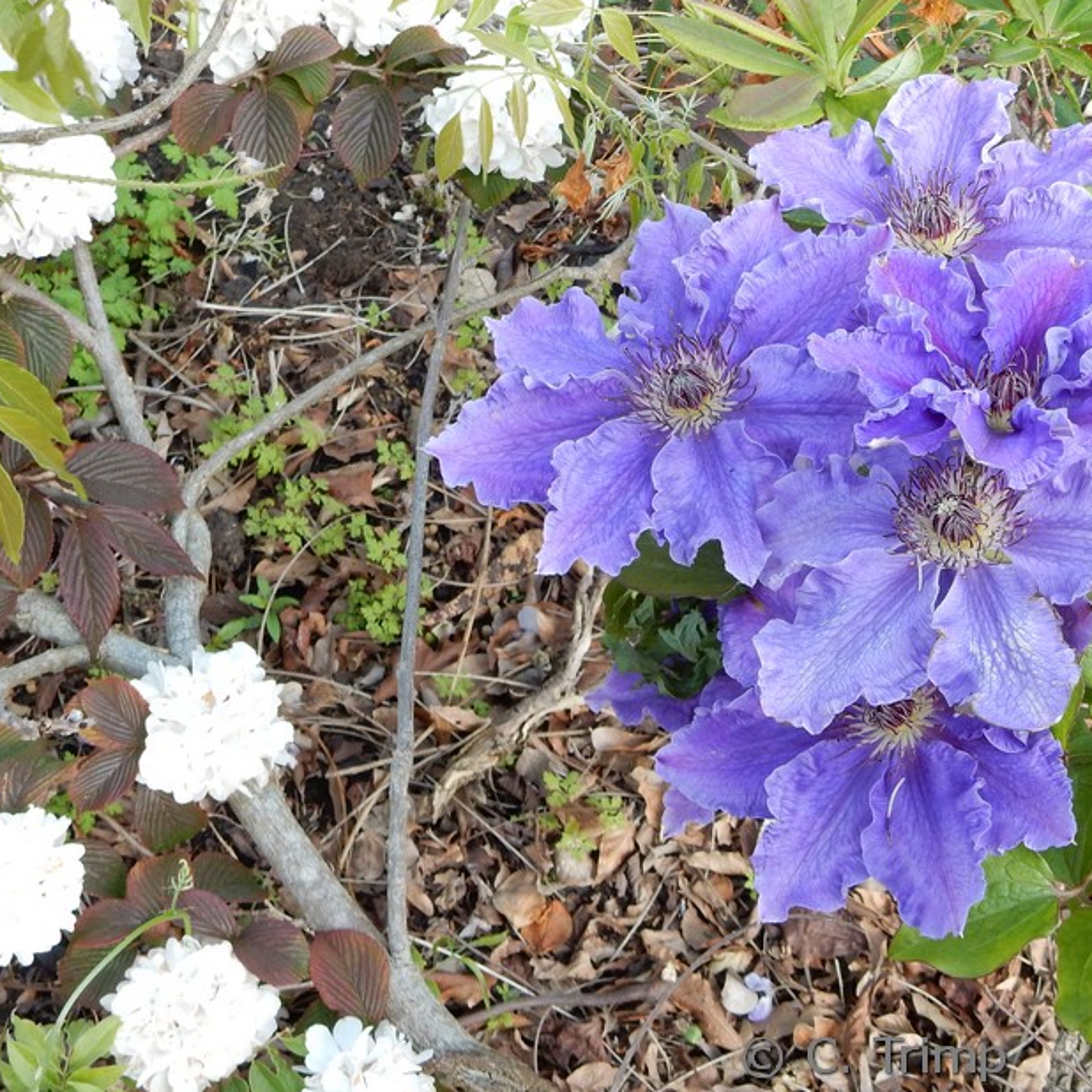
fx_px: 2248
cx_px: 878
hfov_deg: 26.8
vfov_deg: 27.3
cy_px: 500
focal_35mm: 63
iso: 125
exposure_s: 1/100
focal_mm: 7.6
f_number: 4.2
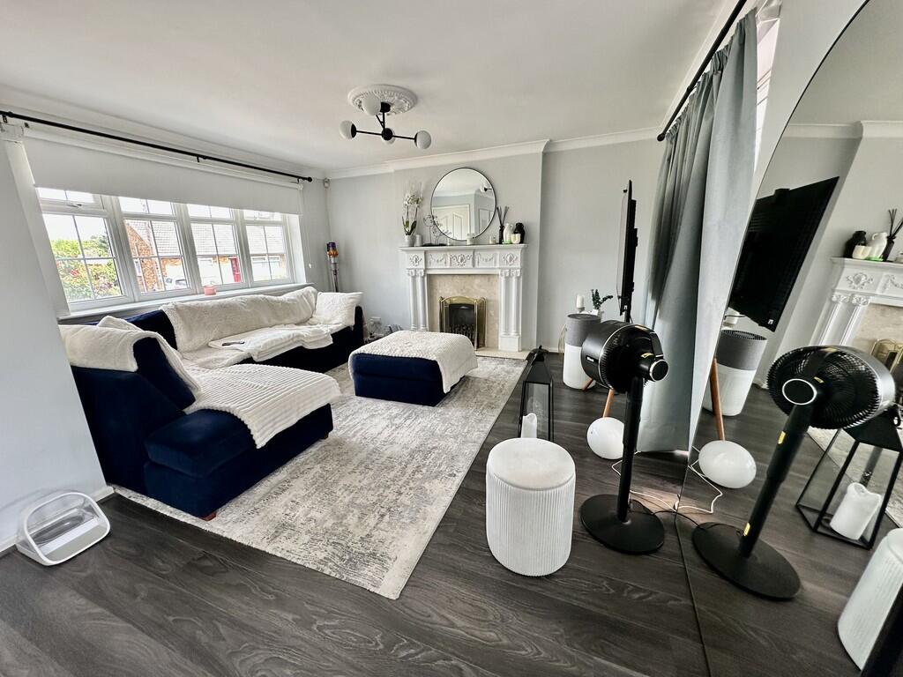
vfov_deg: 85.7
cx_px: 452
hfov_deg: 102.1
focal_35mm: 14
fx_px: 365
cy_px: 338
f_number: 2.2
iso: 100
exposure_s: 1/99
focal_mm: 2.22
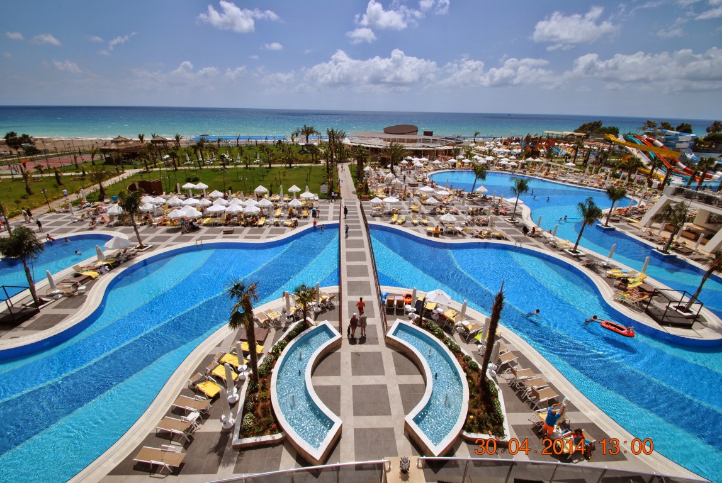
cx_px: 361
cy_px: 242
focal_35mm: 15
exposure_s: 1/400
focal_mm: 10
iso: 100
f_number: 10
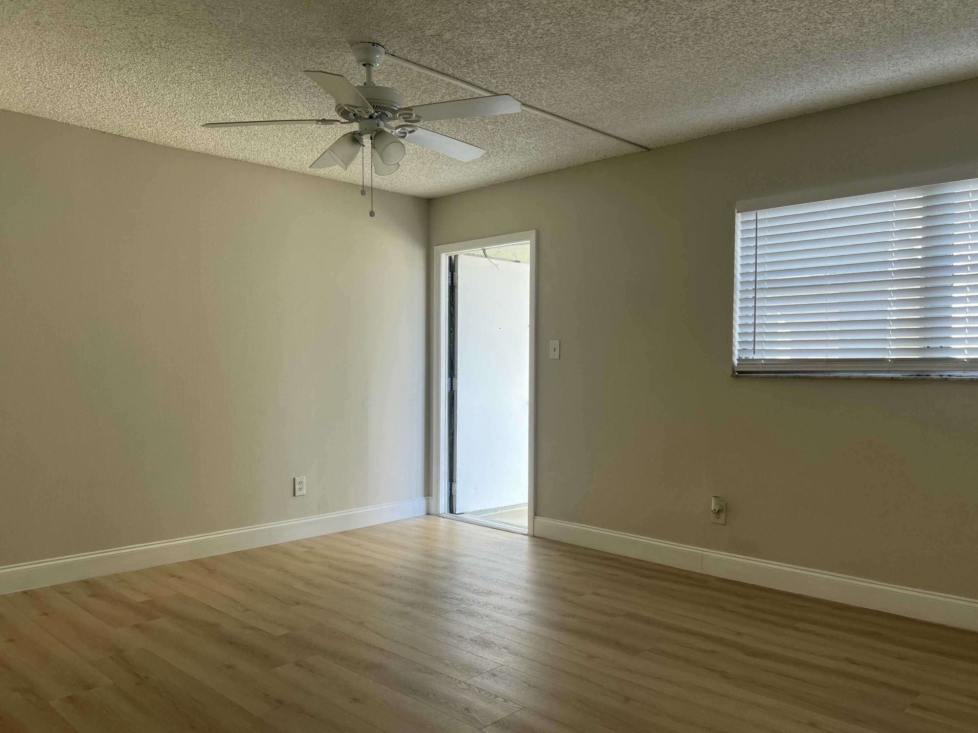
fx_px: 763
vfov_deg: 51.3
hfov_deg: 65.3
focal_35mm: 27
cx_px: 478
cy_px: 379
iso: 50
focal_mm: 5.7
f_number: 1.5
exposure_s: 1/121
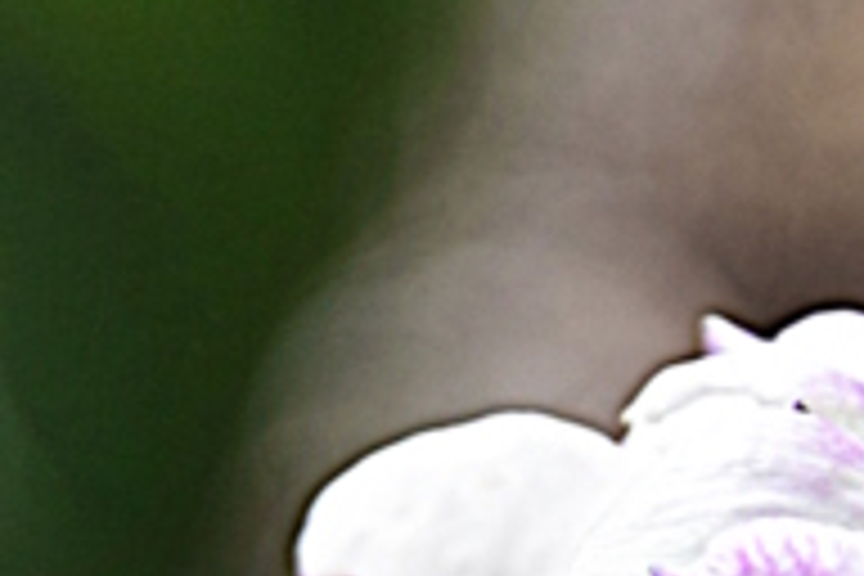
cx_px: 720
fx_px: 15745
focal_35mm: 656
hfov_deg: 3.1
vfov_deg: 2.1
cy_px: 1714
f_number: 8
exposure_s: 1/640
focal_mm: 105
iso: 200
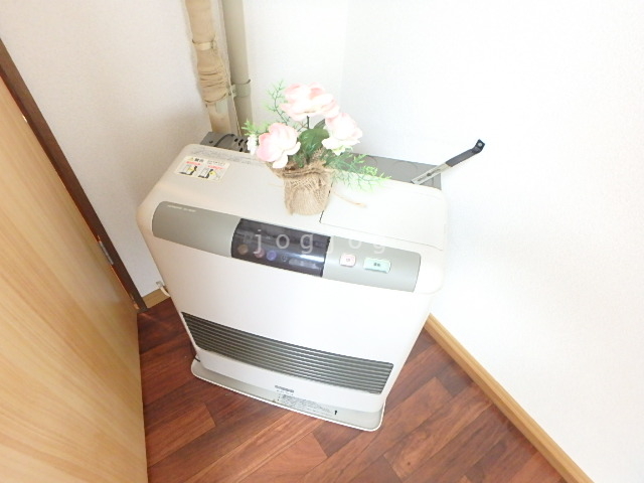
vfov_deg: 63.4
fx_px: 391
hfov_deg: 79.0
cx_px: 322
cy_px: 242
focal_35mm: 21
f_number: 3.5
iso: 800
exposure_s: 1/15
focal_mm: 3.7
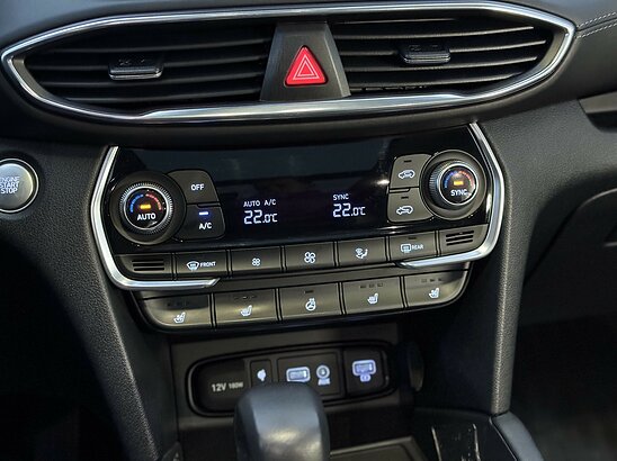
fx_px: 855
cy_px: 230
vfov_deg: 30.2
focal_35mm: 48
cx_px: 308
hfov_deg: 39.7
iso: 800
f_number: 1.78
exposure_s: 1/25
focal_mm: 6.76
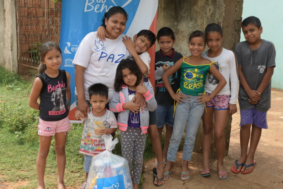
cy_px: 94
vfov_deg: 28.1
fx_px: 377
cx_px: 142
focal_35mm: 48
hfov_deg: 41.1
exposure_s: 1/125
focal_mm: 24
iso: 100
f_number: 7.1
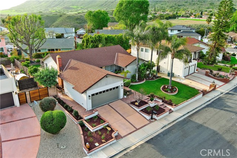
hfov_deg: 63.6
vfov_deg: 45.0
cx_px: 118
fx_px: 191
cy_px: 79
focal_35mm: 29
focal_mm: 10.57
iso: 100
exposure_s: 1/250
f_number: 2.8
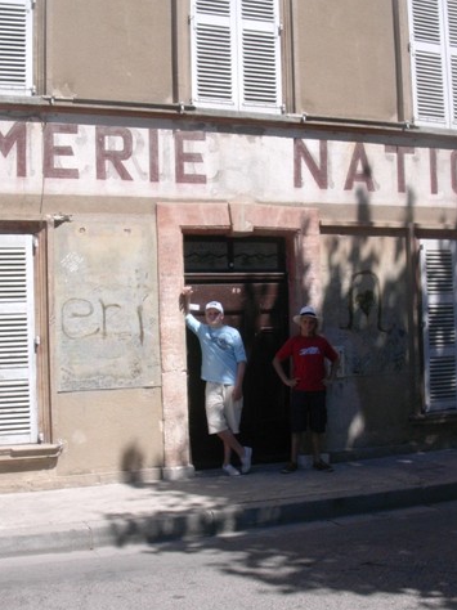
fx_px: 881
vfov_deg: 38.2
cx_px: 245
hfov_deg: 29.1
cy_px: 304
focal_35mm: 50
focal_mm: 5.6
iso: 70
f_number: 5.4
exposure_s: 1/352
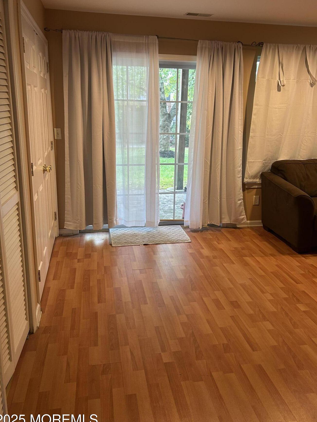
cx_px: 167
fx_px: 366
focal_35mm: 30
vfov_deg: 59.9
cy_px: 198
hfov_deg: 46.8
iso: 125
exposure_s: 1/60
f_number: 1.5
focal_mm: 5.7
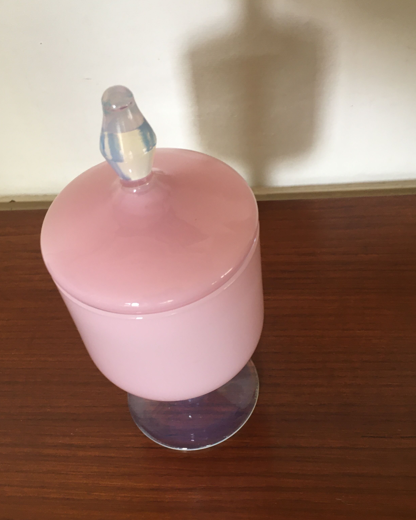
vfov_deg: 49.0
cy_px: 285
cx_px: 199
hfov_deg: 40.1
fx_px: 569
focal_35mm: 37
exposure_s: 1/33
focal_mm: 4.15
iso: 100
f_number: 2.2
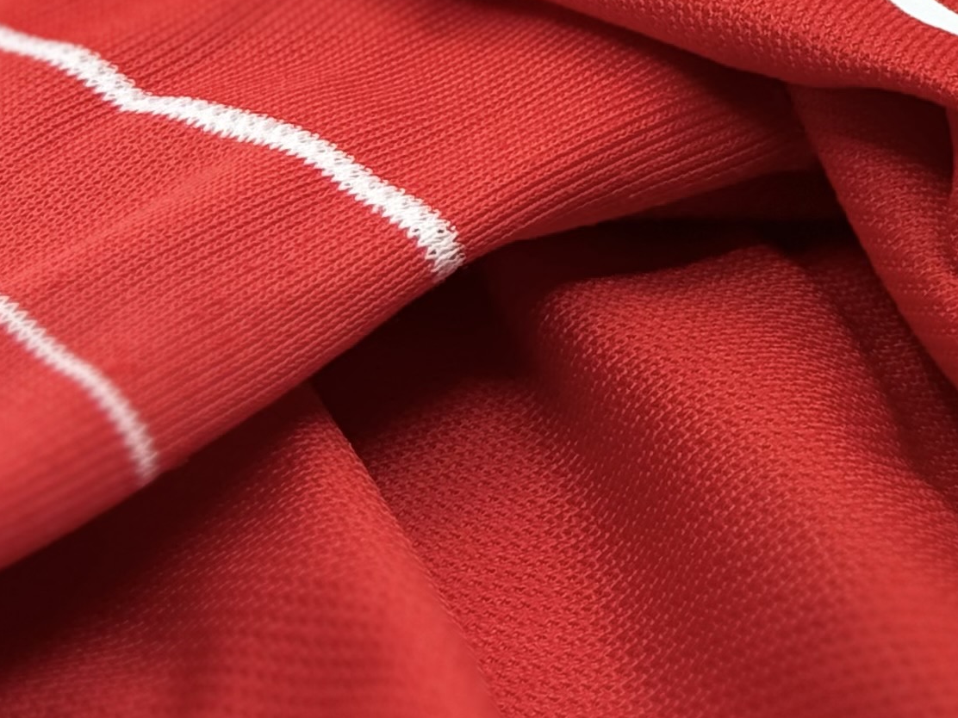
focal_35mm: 174
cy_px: -264
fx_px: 4815
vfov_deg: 8.4
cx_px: 1535
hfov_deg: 10.8
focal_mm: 6.86
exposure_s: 1/374
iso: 64
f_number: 1.78
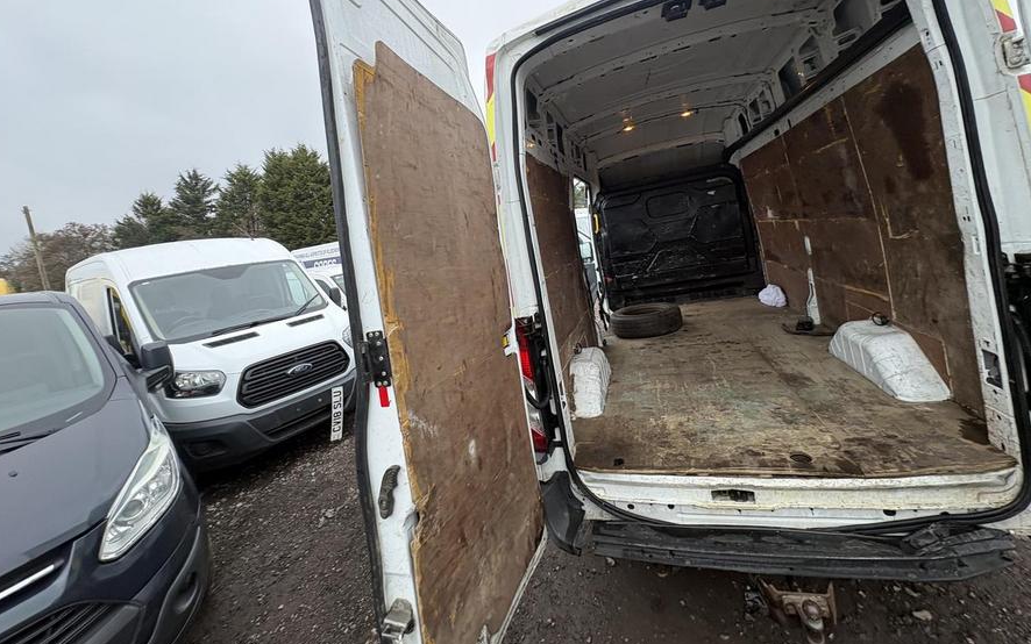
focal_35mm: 15
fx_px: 422
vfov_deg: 74.1
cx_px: 511
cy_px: 260
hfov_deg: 101.5
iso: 160
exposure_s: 1/99
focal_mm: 2.22
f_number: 2.2
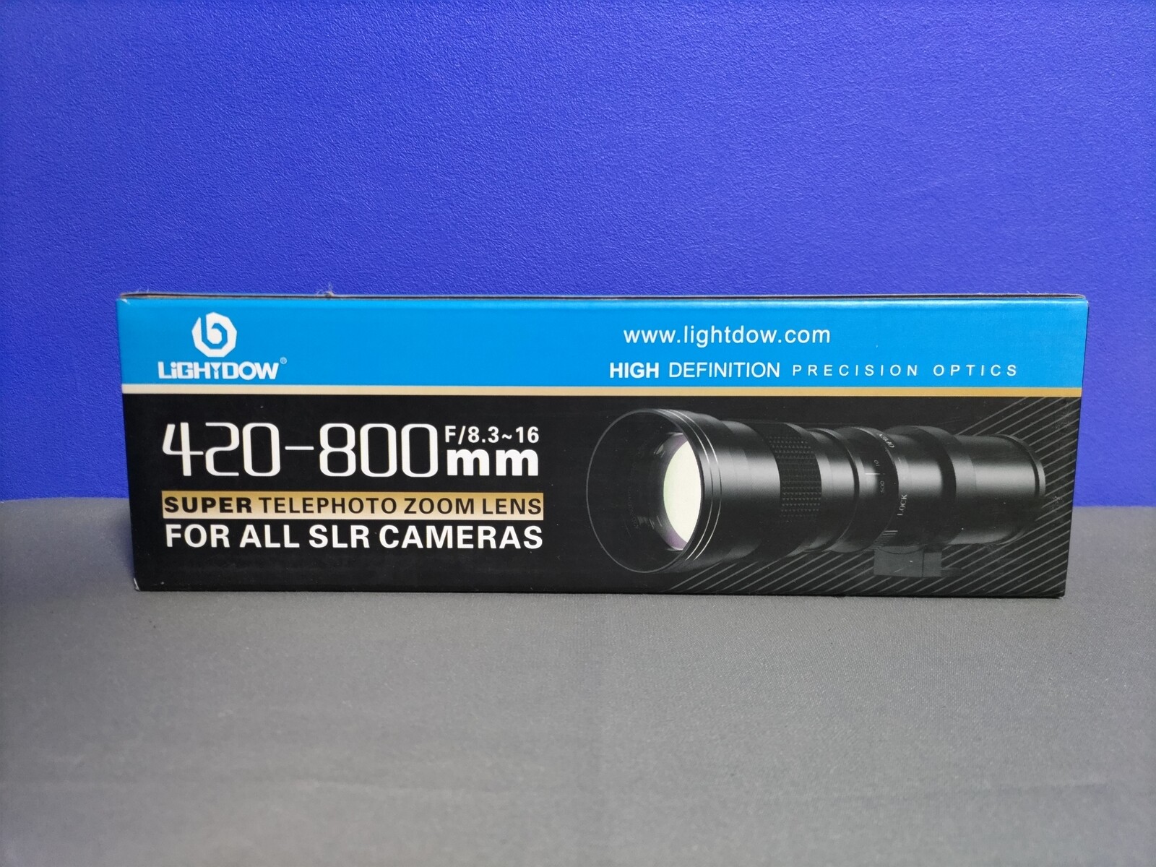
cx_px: 578
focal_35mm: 26
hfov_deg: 67.3
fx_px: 868
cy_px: 434
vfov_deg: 53.1
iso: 886
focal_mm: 4.8
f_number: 1.79
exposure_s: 1/33
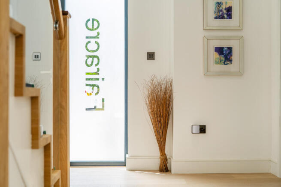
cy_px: 94
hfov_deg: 39.6
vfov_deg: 27.0
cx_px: 140
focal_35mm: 50
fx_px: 390
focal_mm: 50
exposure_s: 1/125
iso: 100
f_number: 4
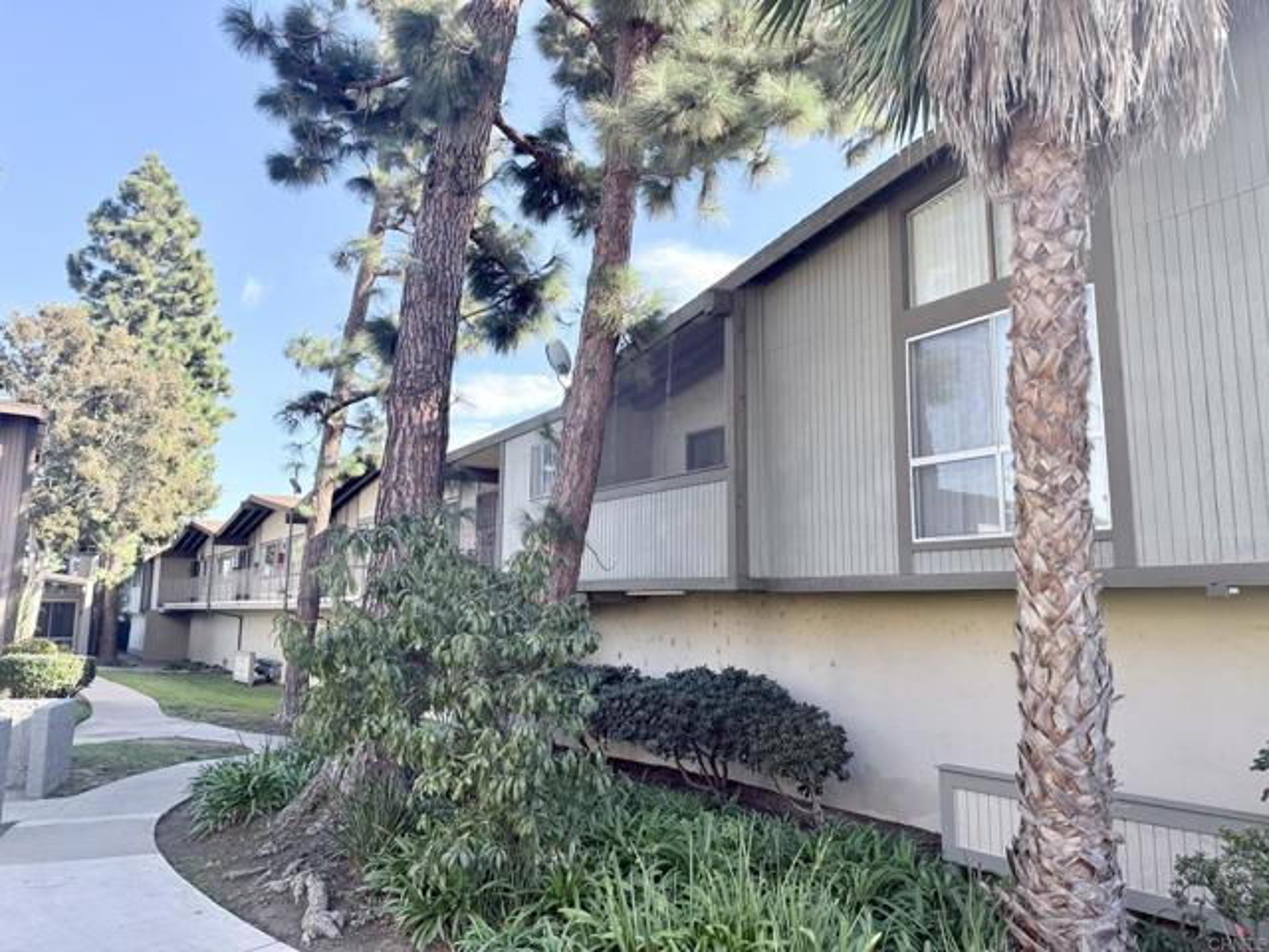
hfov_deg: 71.6
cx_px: 634
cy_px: 476
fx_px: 880
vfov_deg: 56.8
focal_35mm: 24
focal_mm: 6.76
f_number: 1.78
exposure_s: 1/898
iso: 100
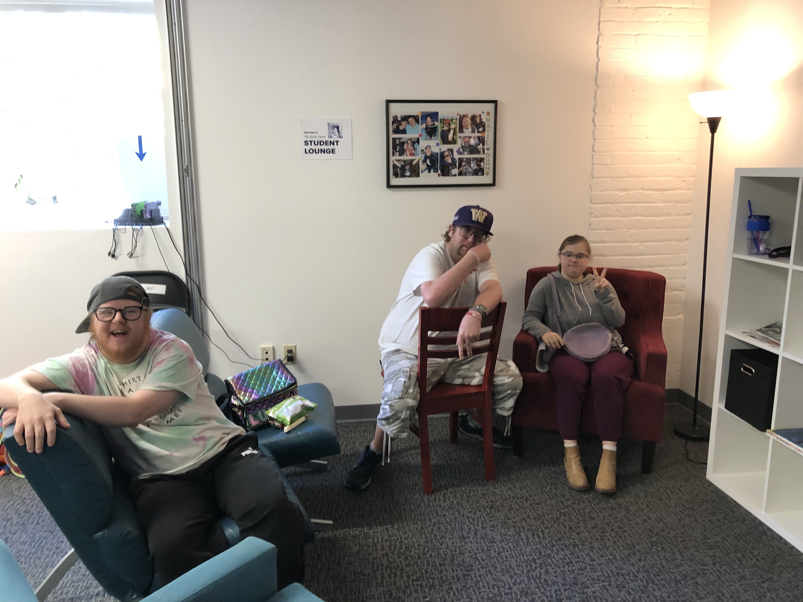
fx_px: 650
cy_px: 301
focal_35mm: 28
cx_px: 402
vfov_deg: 49.7
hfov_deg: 63.4
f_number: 1.8
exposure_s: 1/15
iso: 50
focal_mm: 3.99
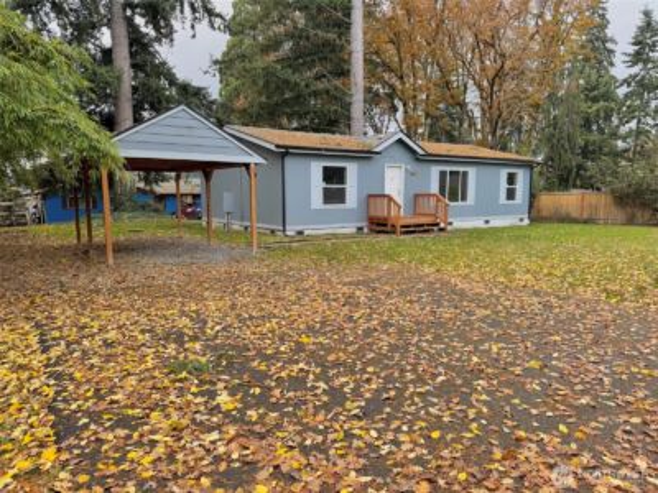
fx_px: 456
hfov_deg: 71.6
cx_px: 329
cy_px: 246
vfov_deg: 56.8
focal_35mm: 24
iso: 64
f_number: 1.78
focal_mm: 6.76
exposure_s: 1/172
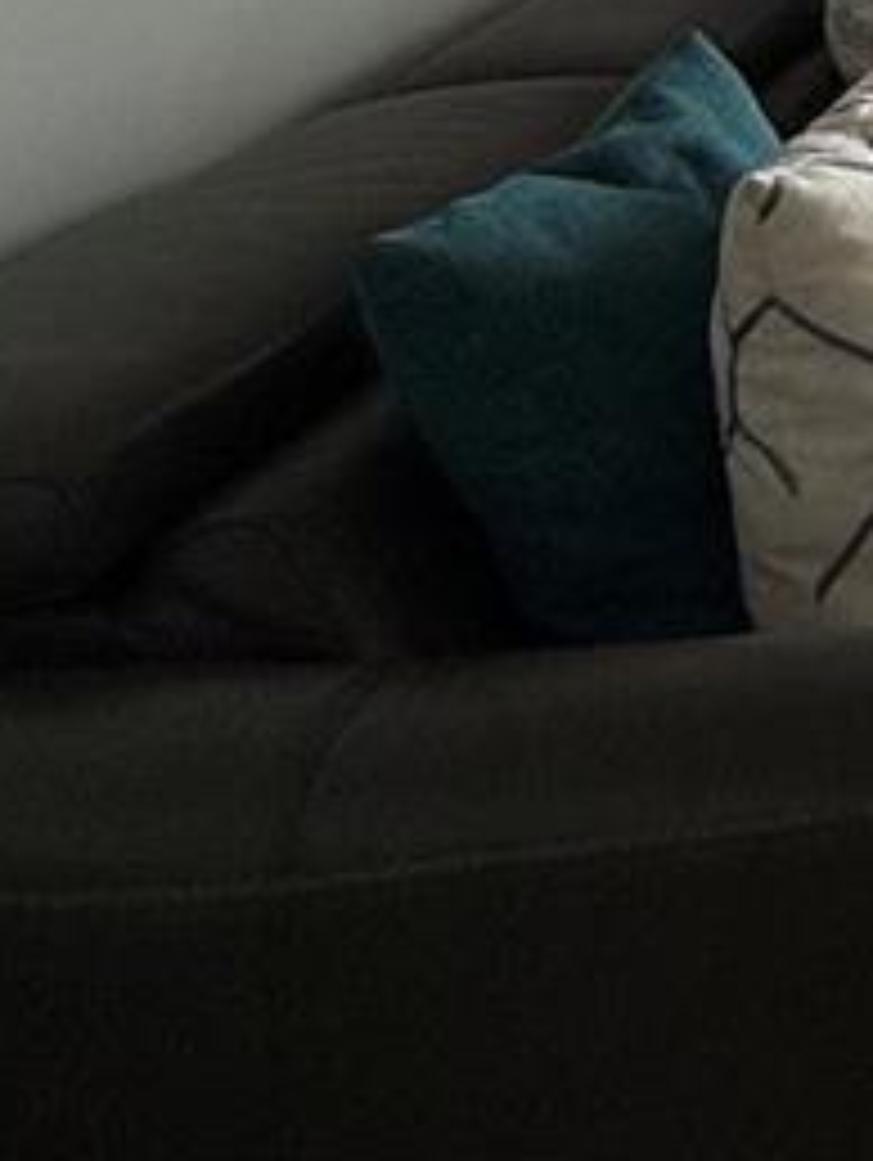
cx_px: 1899
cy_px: -495
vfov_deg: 24.4
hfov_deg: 15.8
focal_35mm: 65
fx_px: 2182
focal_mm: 2.22
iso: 64
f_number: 2.2
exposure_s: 1/132
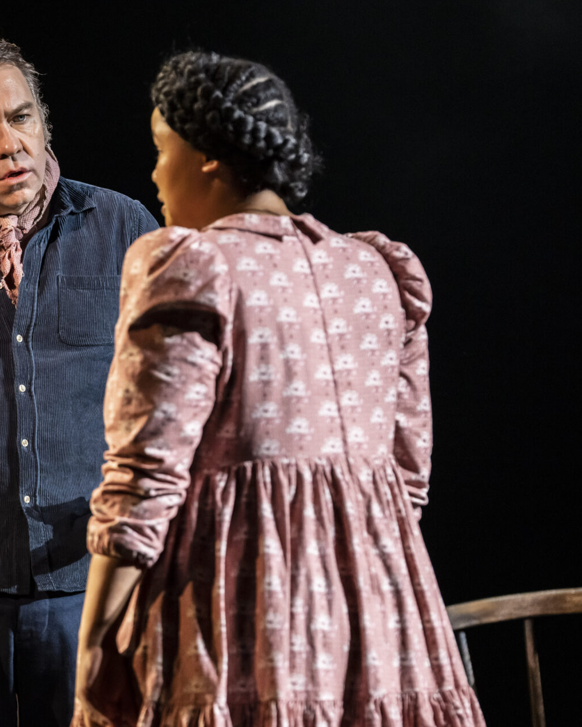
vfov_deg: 10.0
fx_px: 4176
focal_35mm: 194
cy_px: 364
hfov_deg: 7.9
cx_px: 43
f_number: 4
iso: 2000
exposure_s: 1/320
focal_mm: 137
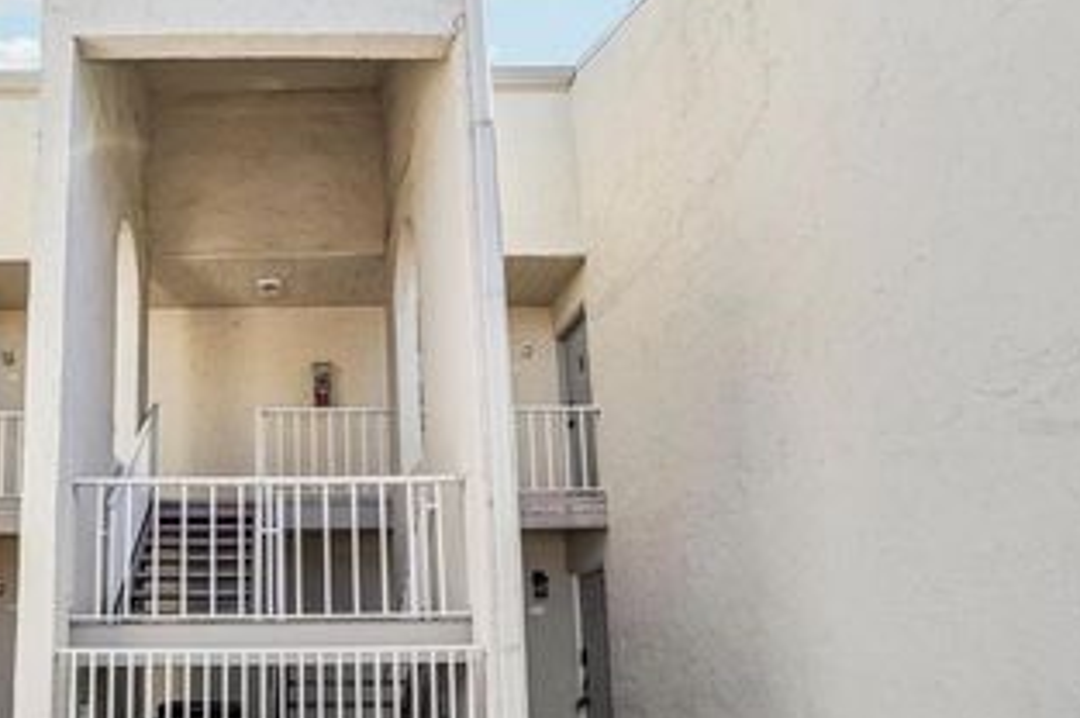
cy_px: 426
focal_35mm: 24
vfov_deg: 52.7
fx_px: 719
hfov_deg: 68.3
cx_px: 252
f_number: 8
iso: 100
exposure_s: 1/125
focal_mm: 10
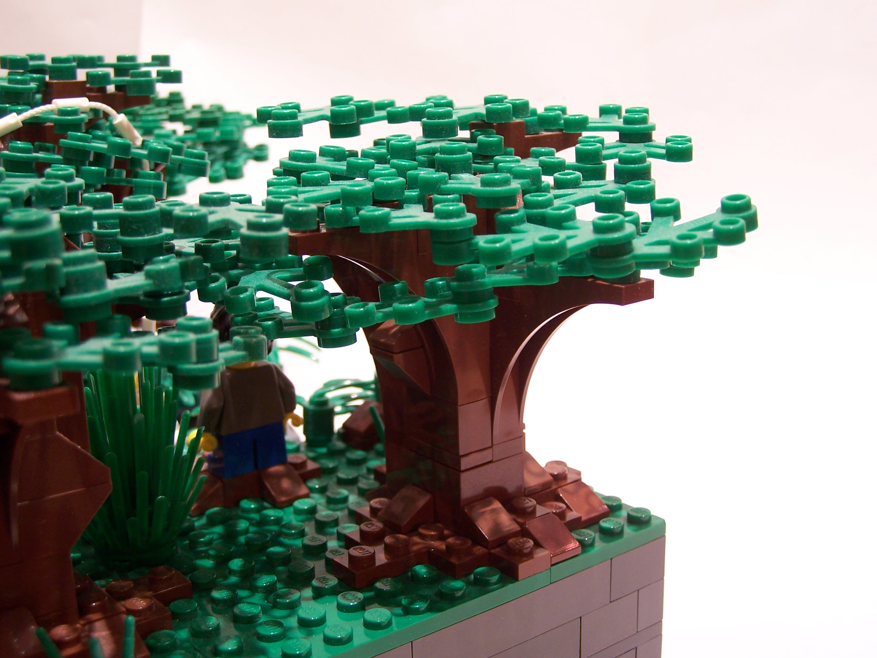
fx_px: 1216
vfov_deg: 30.3
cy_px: 329
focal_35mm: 48
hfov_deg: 39.7
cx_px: 438
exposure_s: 1/3
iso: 80
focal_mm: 8
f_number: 3
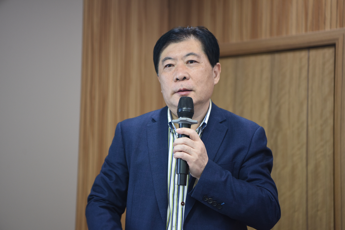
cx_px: 172
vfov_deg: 19.5
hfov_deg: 28.8
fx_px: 671
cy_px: 115
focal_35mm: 70
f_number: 2.8
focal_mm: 70
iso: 800
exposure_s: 1/30
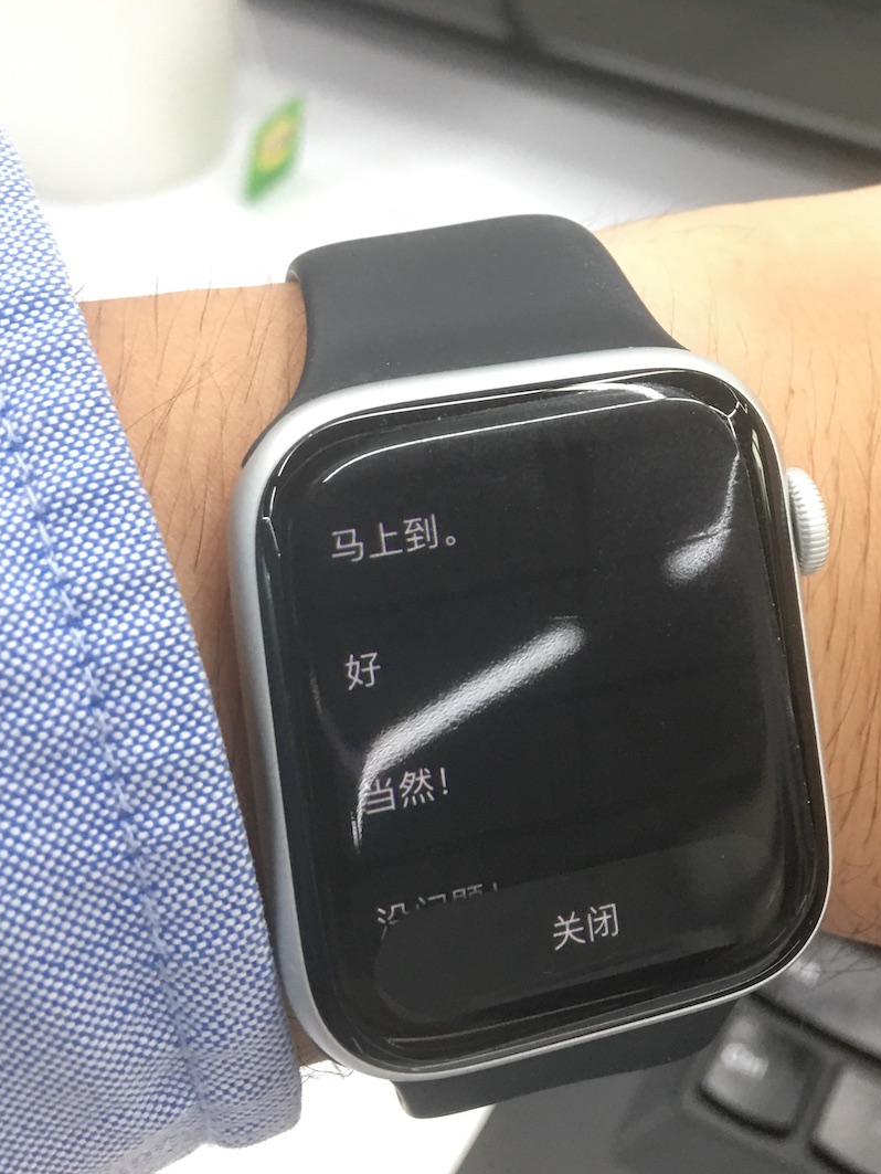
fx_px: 1492
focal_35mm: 44
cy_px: 316
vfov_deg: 41.8
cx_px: 588
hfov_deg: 32.6
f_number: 2.2
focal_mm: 4.15
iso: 64
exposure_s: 1/17
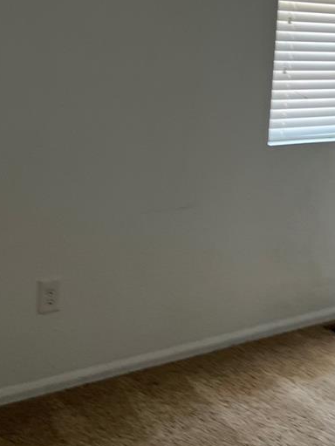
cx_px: 317
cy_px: 60
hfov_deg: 23.3
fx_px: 786
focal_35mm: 61
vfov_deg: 30.5
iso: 80
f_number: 1.5
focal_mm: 5.7
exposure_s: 1/60
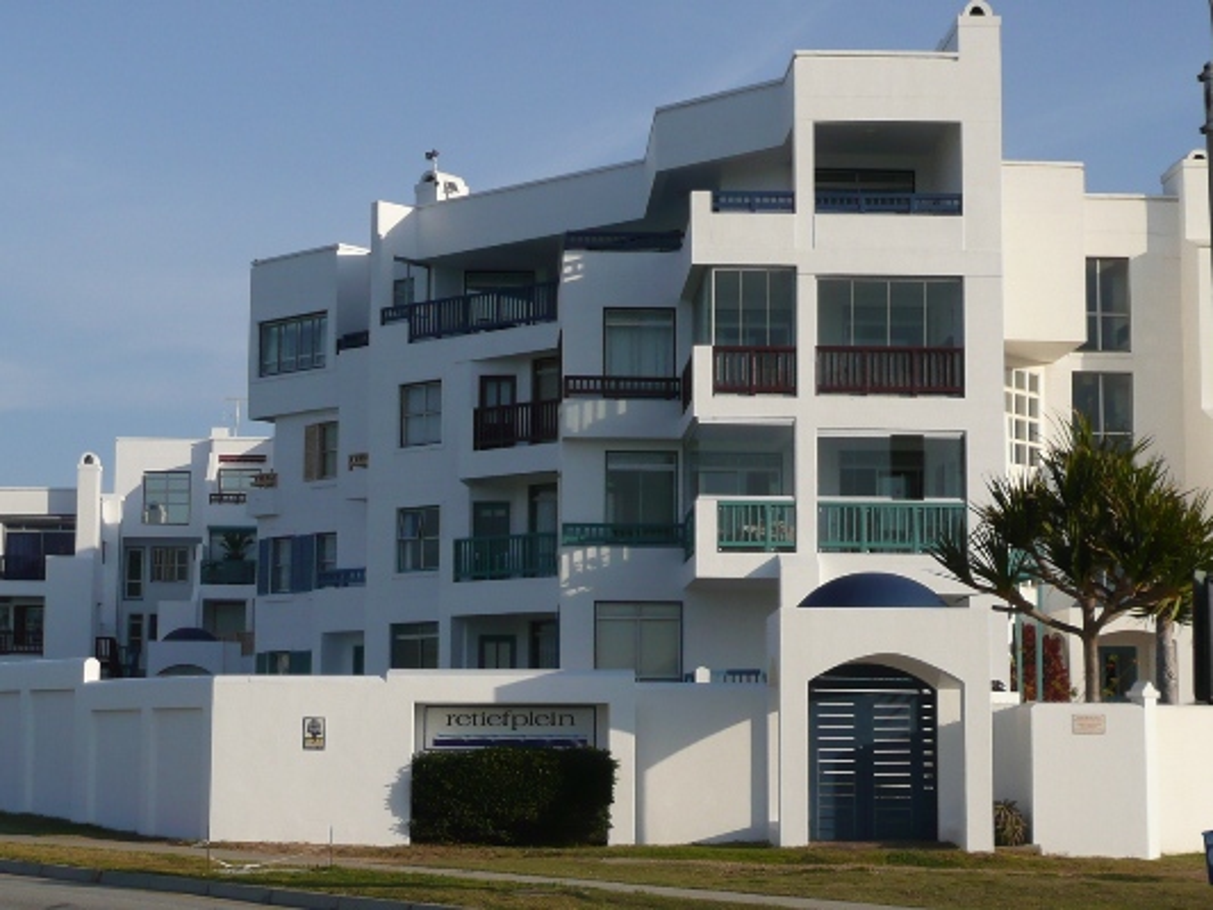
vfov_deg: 21.3
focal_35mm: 69
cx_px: 606
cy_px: 455
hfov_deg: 28.2
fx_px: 2418
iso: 100
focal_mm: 8.2
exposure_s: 1/800
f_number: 4.2
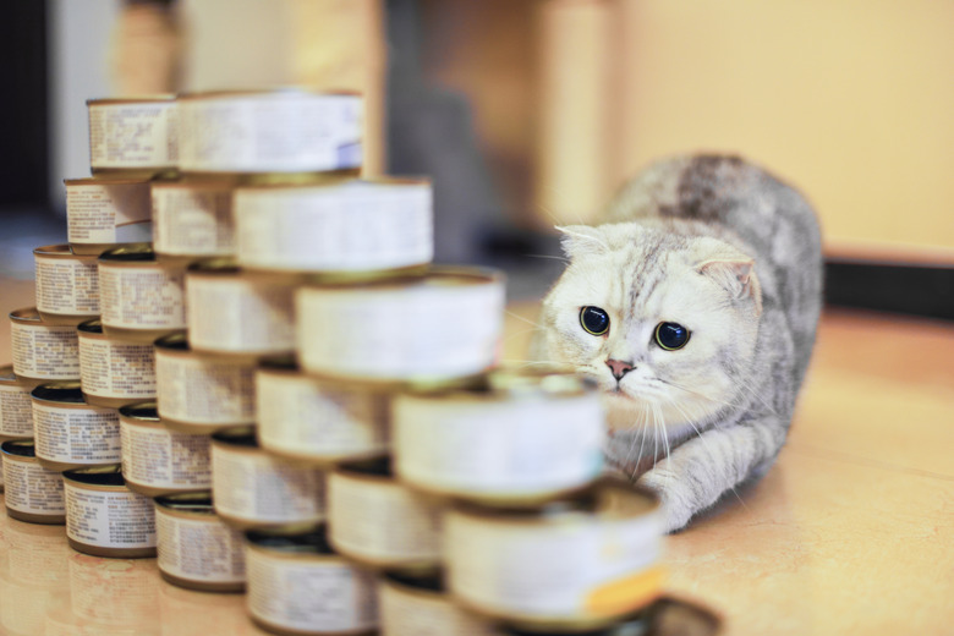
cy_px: 318
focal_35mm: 50
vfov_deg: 27.0
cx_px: 477
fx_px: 1325
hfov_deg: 39.6
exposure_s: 1/160
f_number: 1.6
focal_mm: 50
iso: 1000
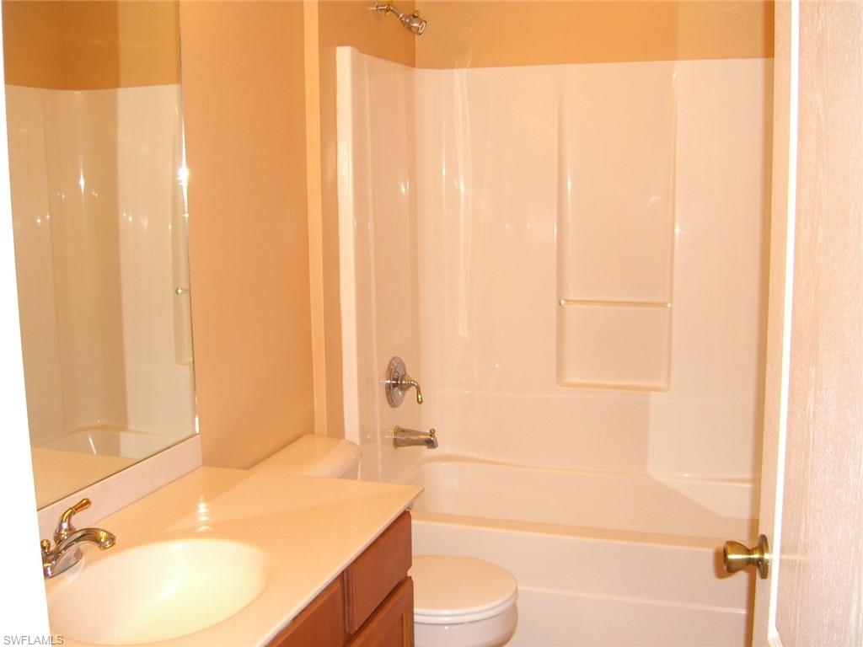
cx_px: 432
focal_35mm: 38
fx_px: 947
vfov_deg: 37.7
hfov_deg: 49.0
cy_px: 324
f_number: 2.8
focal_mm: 7.9
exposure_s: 1/60
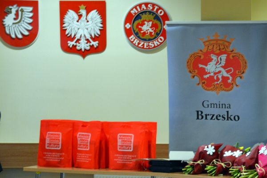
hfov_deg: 24.2
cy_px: 89
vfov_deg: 16.3
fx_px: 623
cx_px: 134
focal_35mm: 84
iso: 1600
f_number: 4.8
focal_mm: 56
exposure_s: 1/50
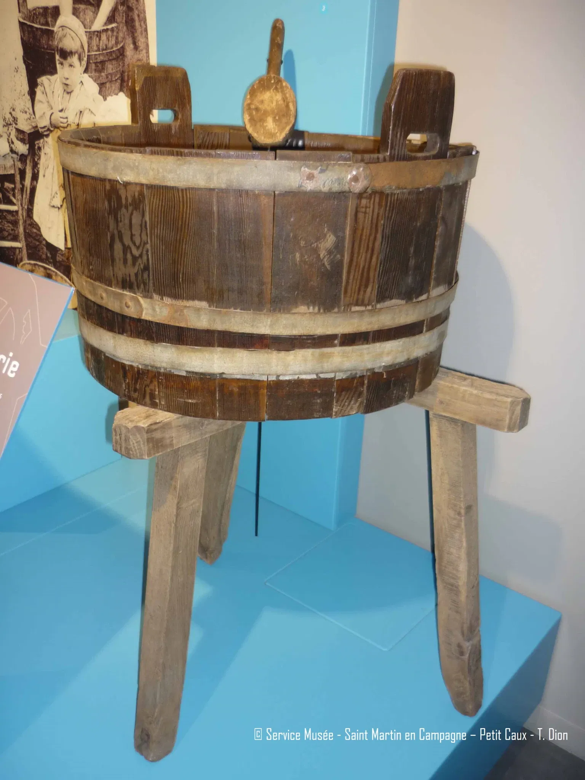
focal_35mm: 33
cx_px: 292
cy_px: 390
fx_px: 744
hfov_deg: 42.9
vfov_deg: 55.4
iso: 125
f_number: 2.8
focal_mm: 5.5
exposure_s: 1/30
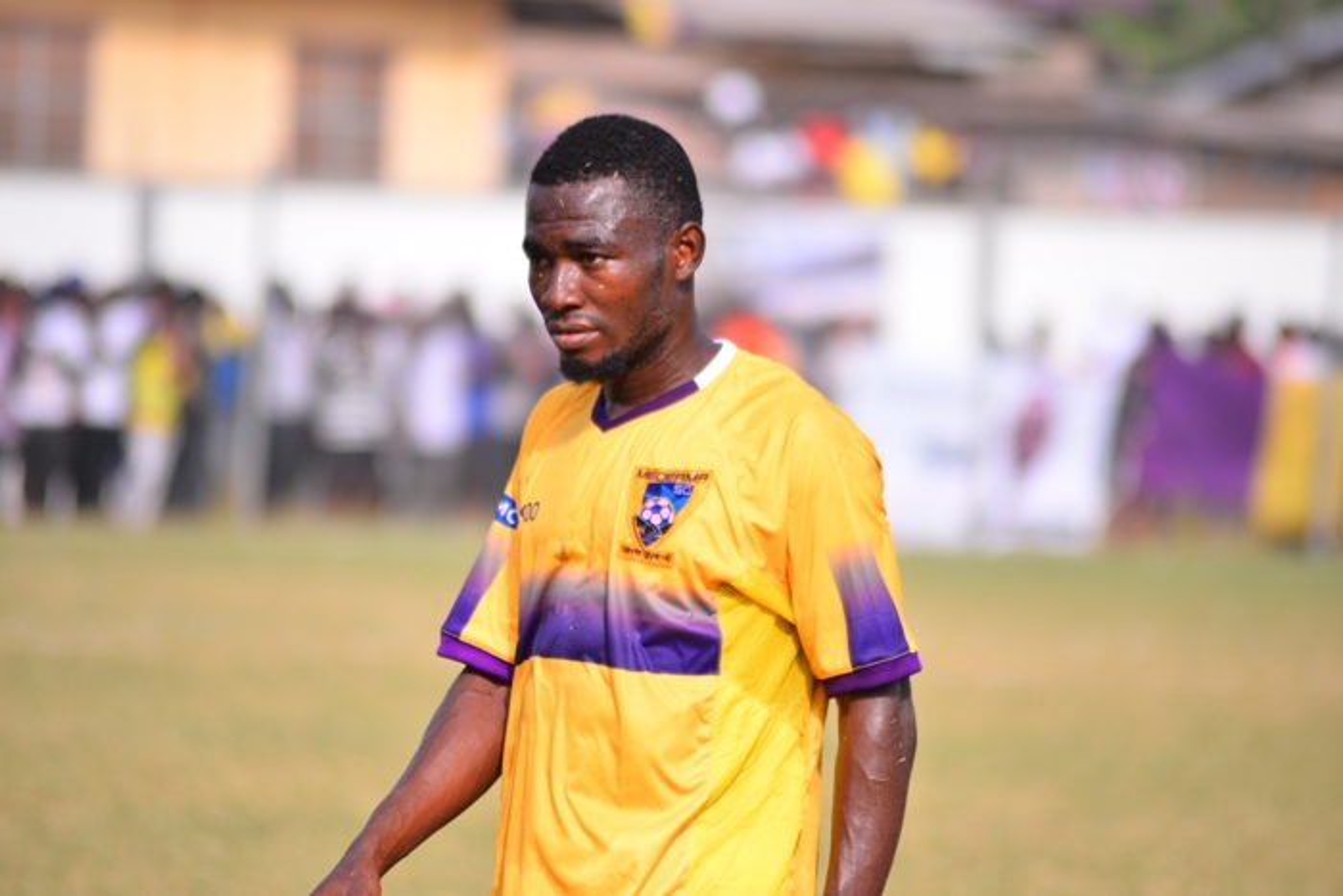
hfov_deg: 6.9
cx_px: 672
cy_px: 448
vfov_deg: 4.6
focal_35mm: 300
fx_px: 11193
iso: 800
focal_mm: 300
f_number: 5.6
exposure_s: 1/1600
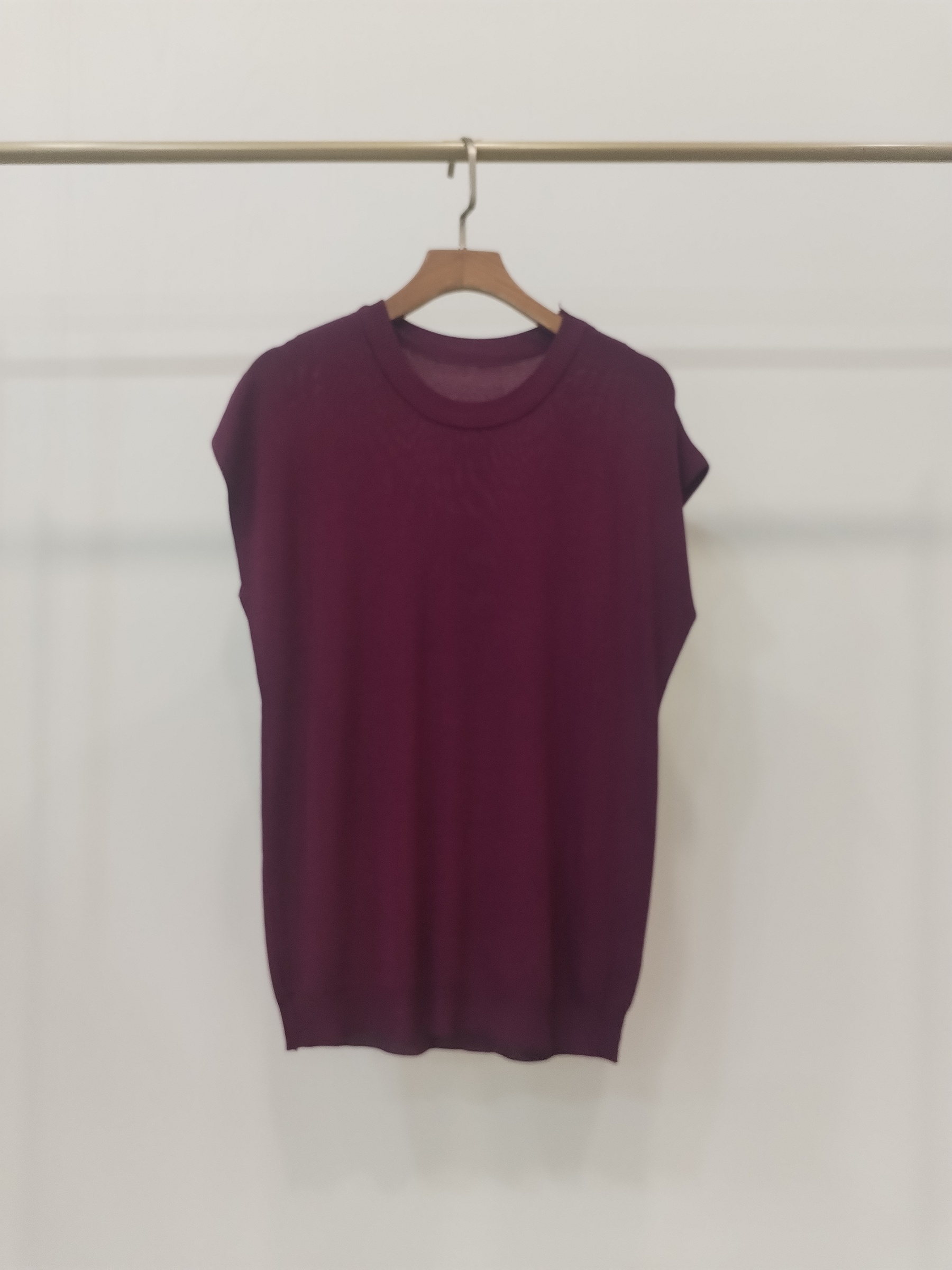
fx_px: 1063
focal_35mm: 29
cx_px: 476
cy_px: 635
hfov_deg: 48.2
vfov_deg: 61.7
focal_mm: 4.75
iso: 412
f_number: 1.8
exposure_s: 1/60
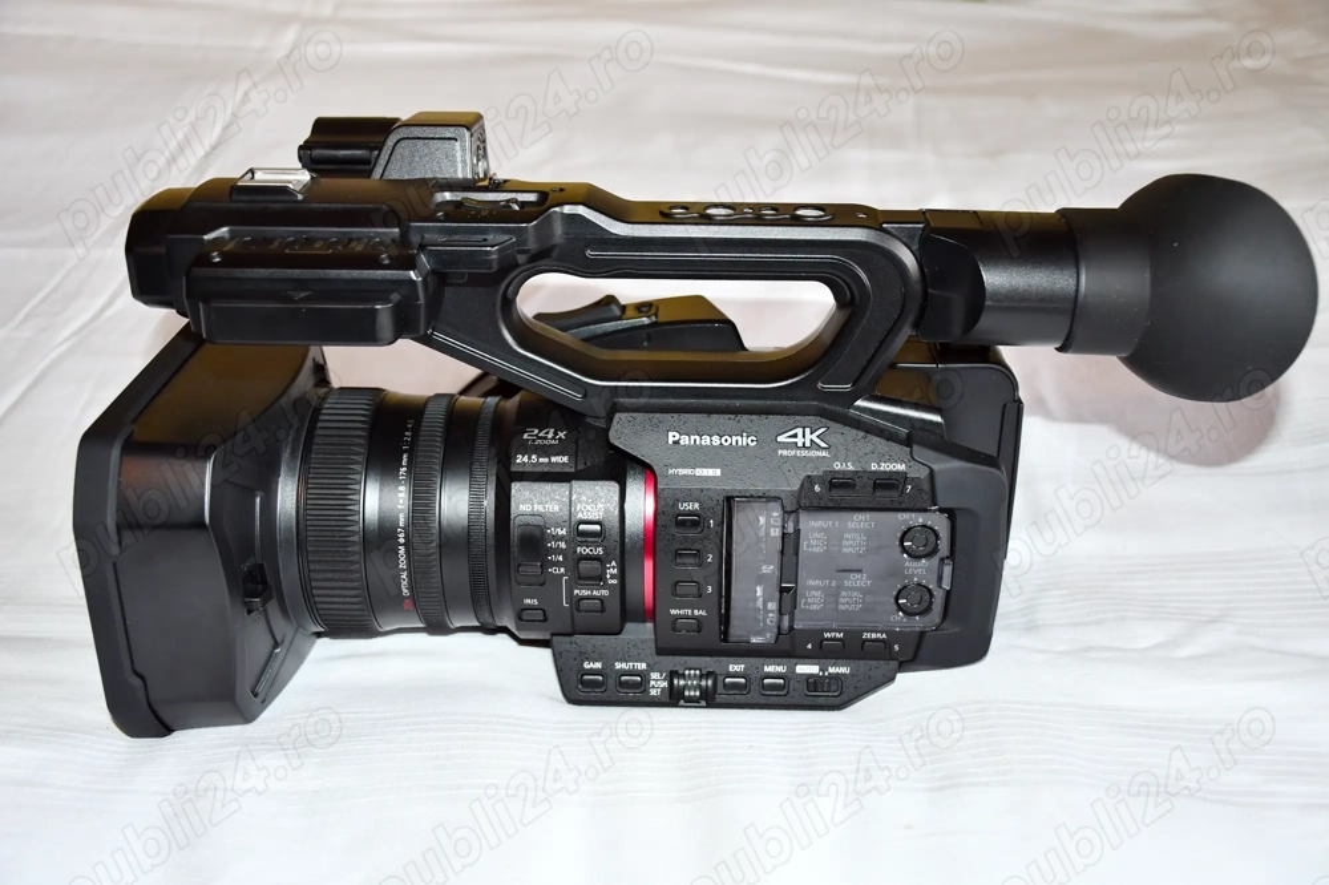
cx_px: 664
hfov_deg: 49.6
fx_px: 1439
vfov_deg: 34.2
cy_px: 442
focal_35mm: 39
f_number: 3.8
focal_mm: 26
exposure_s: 1/60
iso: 900
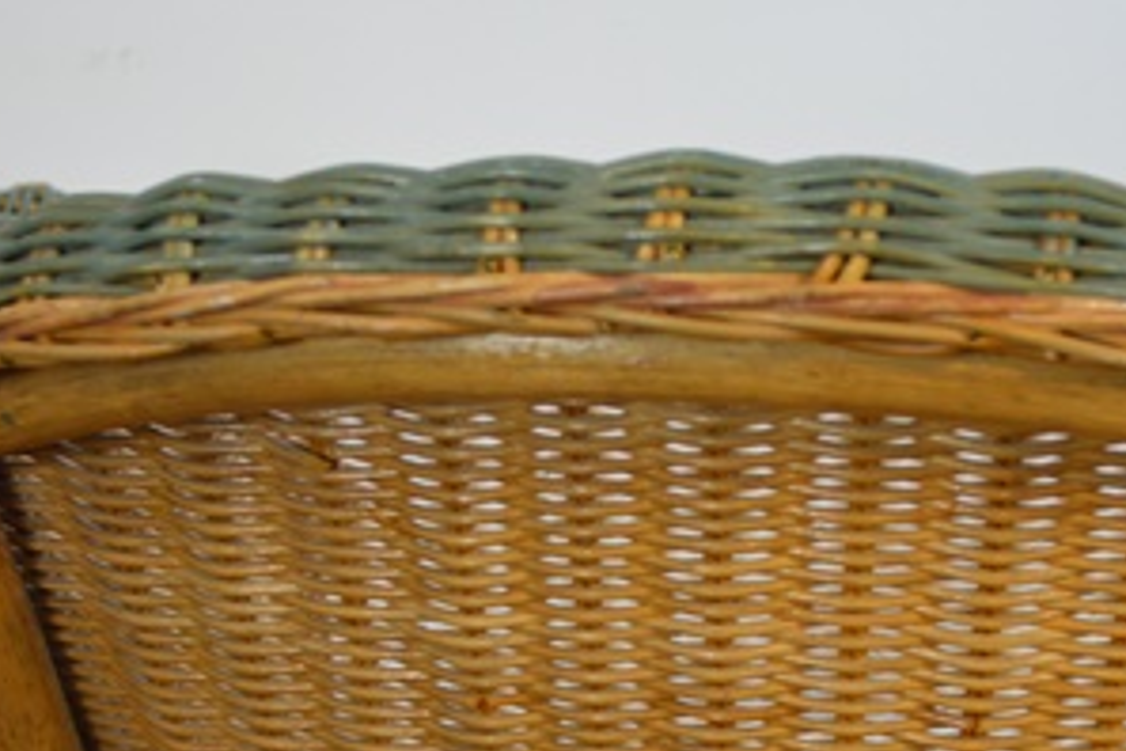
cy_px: 683
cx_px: 652
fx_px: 3315
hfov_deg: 19.3
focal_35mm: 106
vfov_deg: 12.8
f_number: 5
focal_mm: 35
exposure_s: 1/30
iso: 800
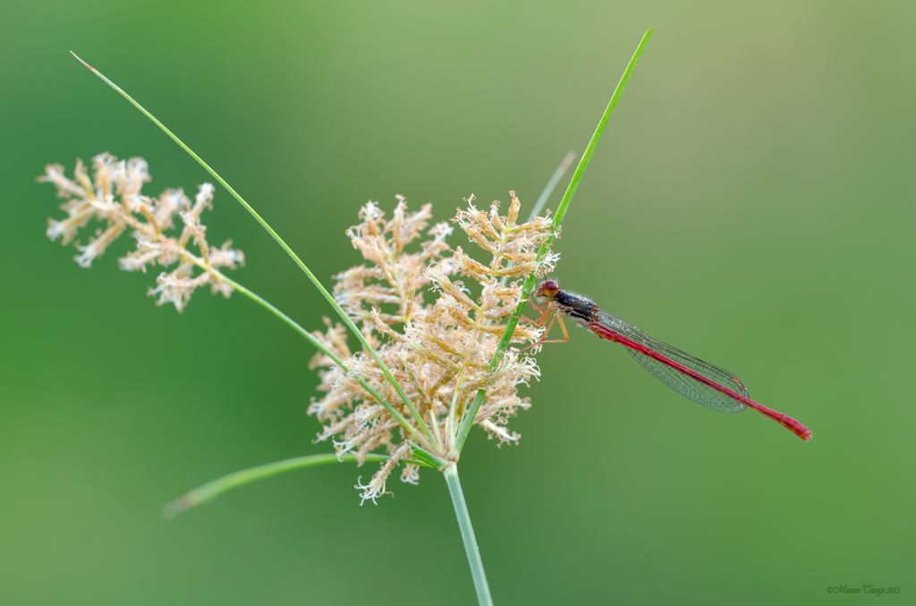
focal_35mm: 270
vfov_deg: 5.1
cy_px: 303
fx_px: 6855
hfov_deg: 7.6
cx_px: 458
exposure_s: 1/4
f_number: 7.1
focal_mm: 180
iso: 100
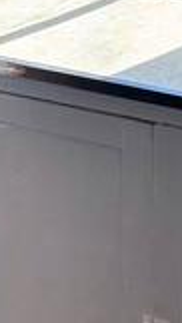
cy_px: -233
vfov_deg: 14.4
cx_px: 202
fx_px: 1151
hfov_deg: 9.0
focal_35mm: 134
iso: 64
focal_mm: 5.96
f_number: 1.6
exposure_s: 1/121
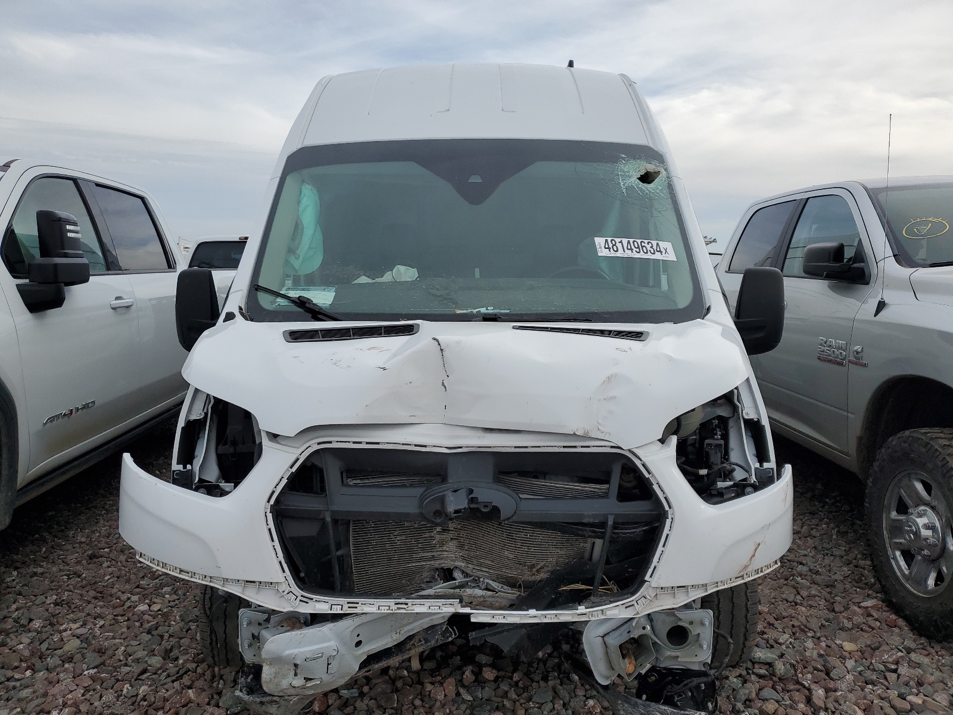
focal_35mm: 26
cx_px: 476
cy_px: 358
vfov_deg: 53.1
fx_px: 716
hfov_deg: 67.3
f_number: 1.5
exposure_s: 1/2500
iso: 50
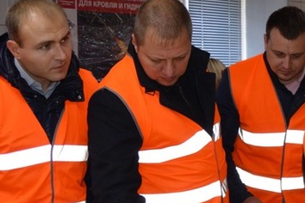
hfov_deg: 24.5
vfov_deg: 16.5
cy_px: 198
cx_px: 259
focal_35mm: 81
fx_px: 686
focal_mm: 20
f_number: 3.8
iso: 450
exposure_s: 1/60
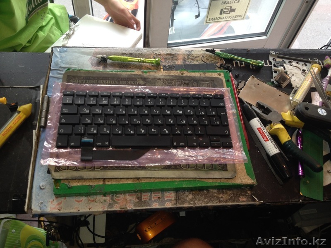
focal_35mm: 35
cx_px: 166
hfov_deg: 52.6
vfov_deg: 40.7
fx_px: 335
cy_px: 124
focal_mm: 4.28
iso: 50
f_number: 2.4
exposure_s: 1/38
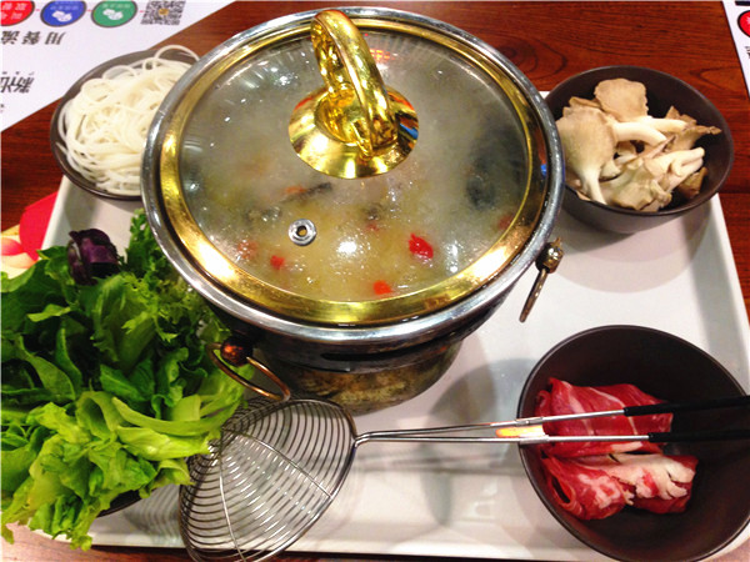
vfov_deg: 42.9
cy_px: 281
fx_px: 715
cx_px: 375
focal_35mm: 33
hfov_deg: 55.4
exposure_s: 1/20
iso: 200
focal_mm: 4.12
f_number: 2.4
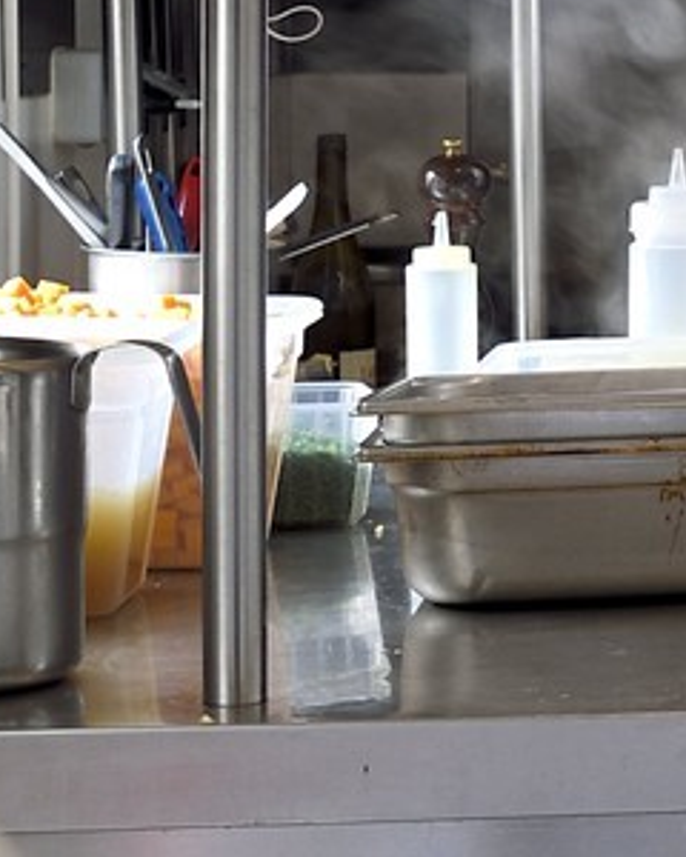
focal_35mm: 120
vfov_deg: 16.0
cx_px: 1972
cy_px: 214
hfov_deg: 10.0
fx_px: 3045
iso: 800
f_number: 7.1
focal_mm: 24
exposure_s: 1/15
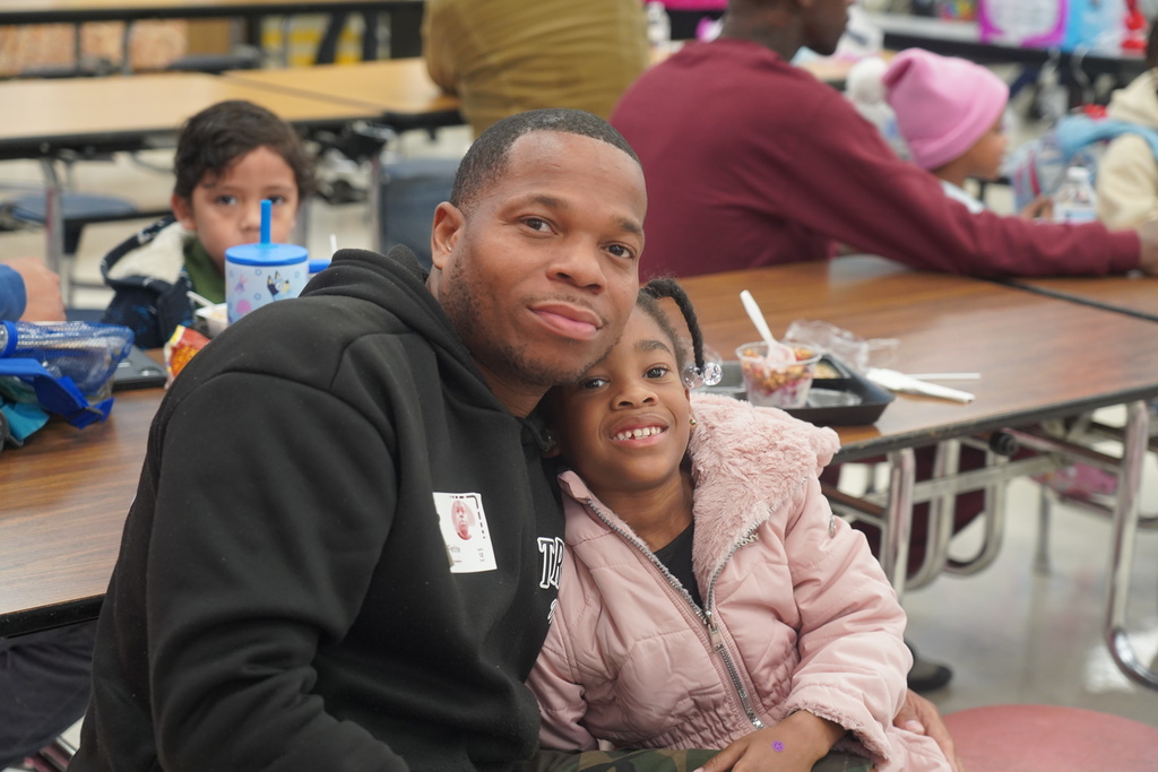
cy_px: 386
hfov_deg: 31.4
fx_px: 2059
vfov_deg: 21.2
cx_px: 579
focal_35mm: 64
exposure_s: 1/160
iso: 2500
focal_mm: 64
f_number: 4
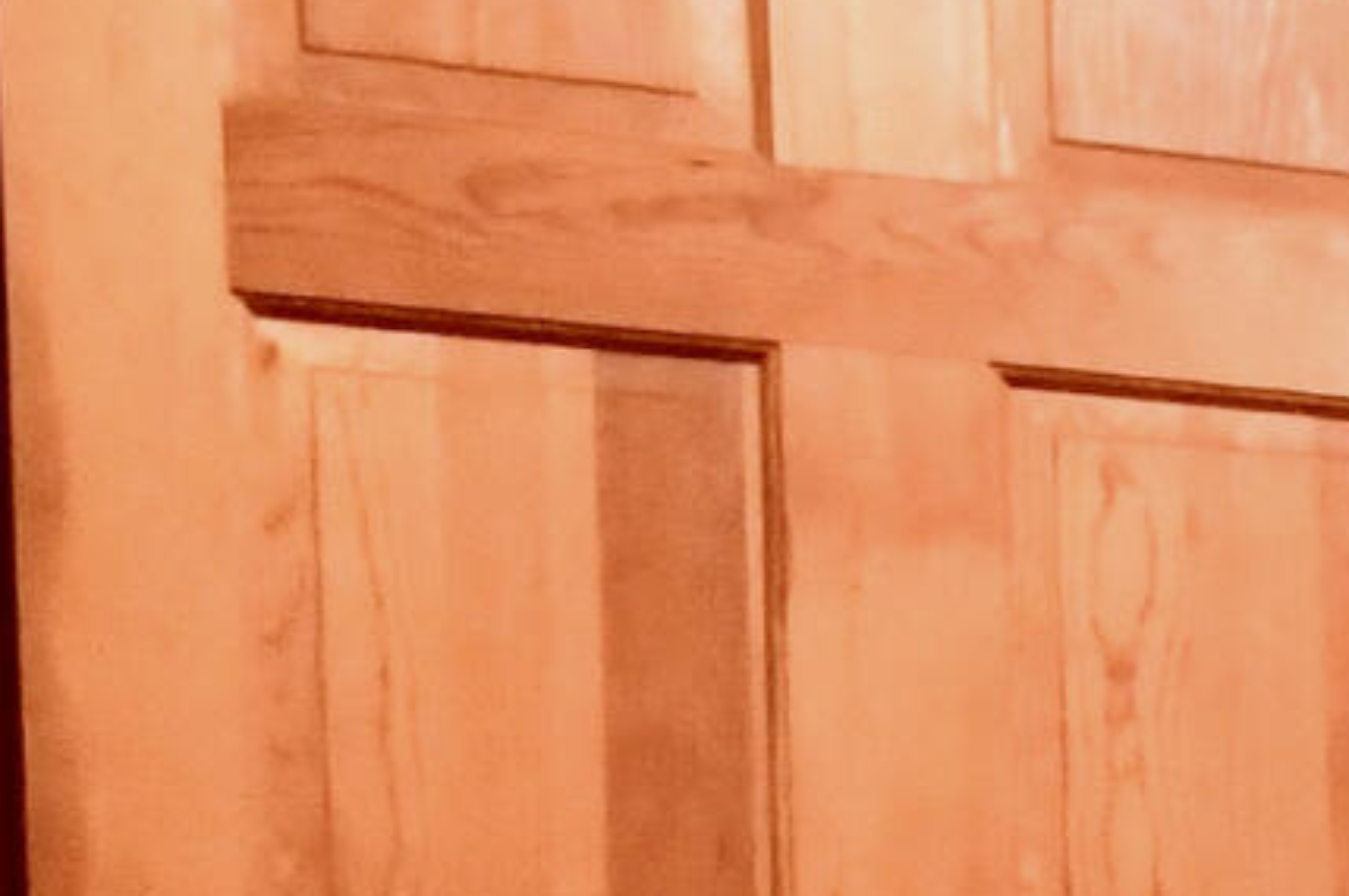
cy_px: 1412
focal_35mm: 105
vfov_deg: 12.3
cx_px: 3446
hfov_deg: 13.2
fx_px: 3930
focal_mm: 10
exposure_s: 1/3
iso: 5000
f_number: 14
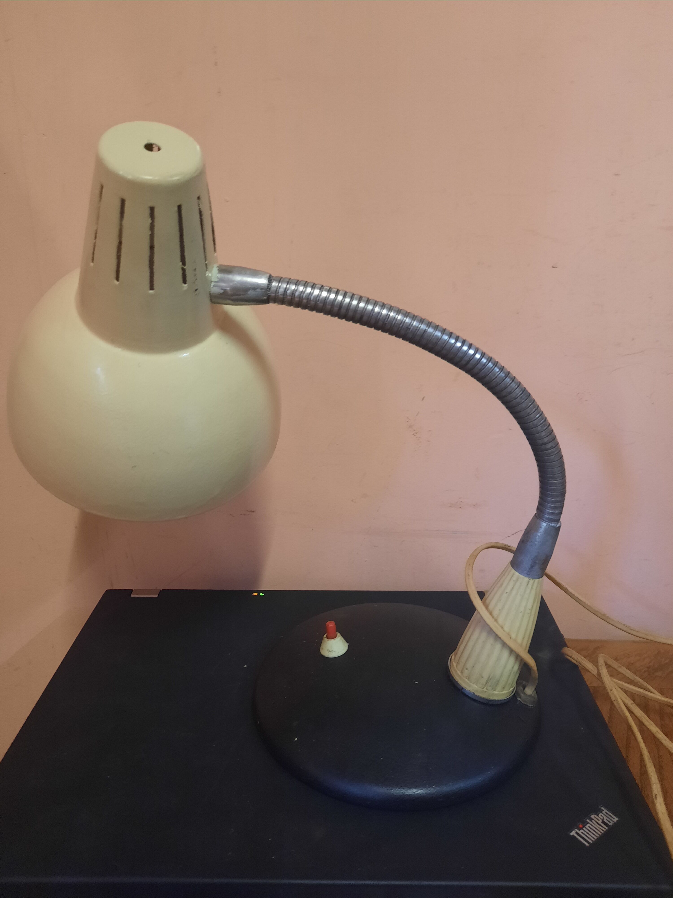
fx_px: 648
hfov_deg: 54.9
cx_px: 336
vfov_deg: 69.4
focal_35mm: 25
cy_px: 449
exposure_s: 1/25
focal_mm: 4.6
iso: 320
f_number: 2
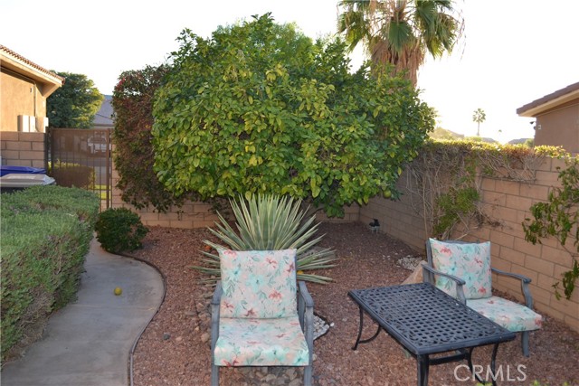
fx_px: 434
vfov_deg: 48.0
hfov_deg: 67.4
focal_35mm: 27
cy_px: 193
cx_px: 290
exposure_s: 1/125
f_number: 4
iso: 100
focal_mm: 18
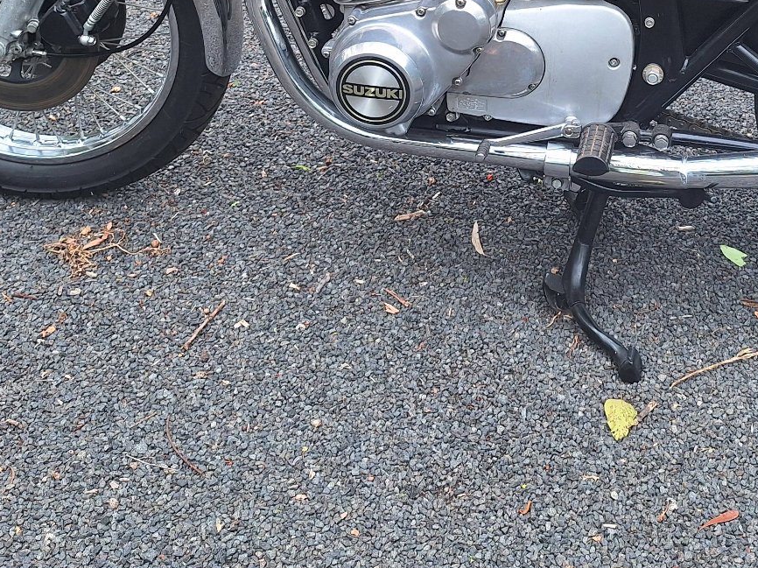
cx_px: 585
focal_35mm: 51
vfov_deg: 26.6
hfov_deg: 36.5
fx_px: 1116
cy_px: -36
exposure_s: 1/287
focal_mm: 5.54
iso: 40
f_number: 1.8
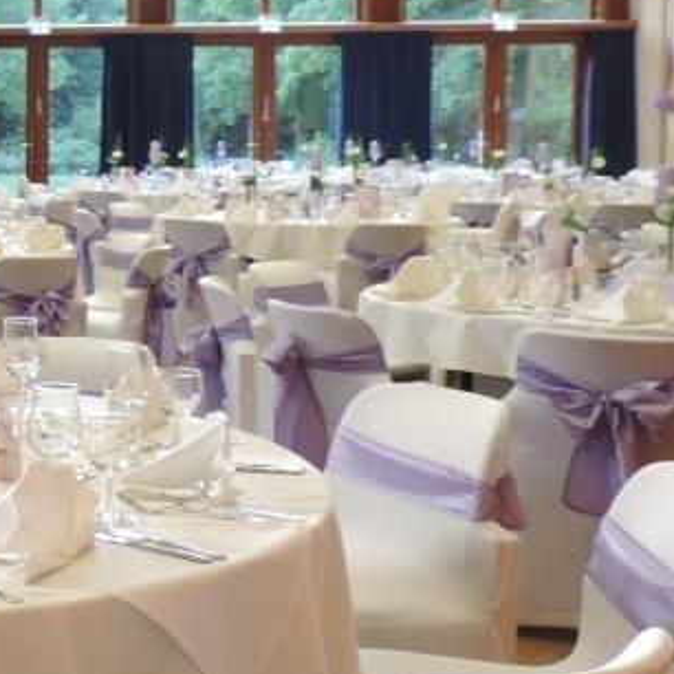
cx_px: -240
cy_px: 214
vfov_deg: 24.2
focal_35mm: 71
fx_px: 1564
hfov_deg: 21.6
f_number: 3
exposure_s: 1/30
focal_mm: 4.3
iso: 220
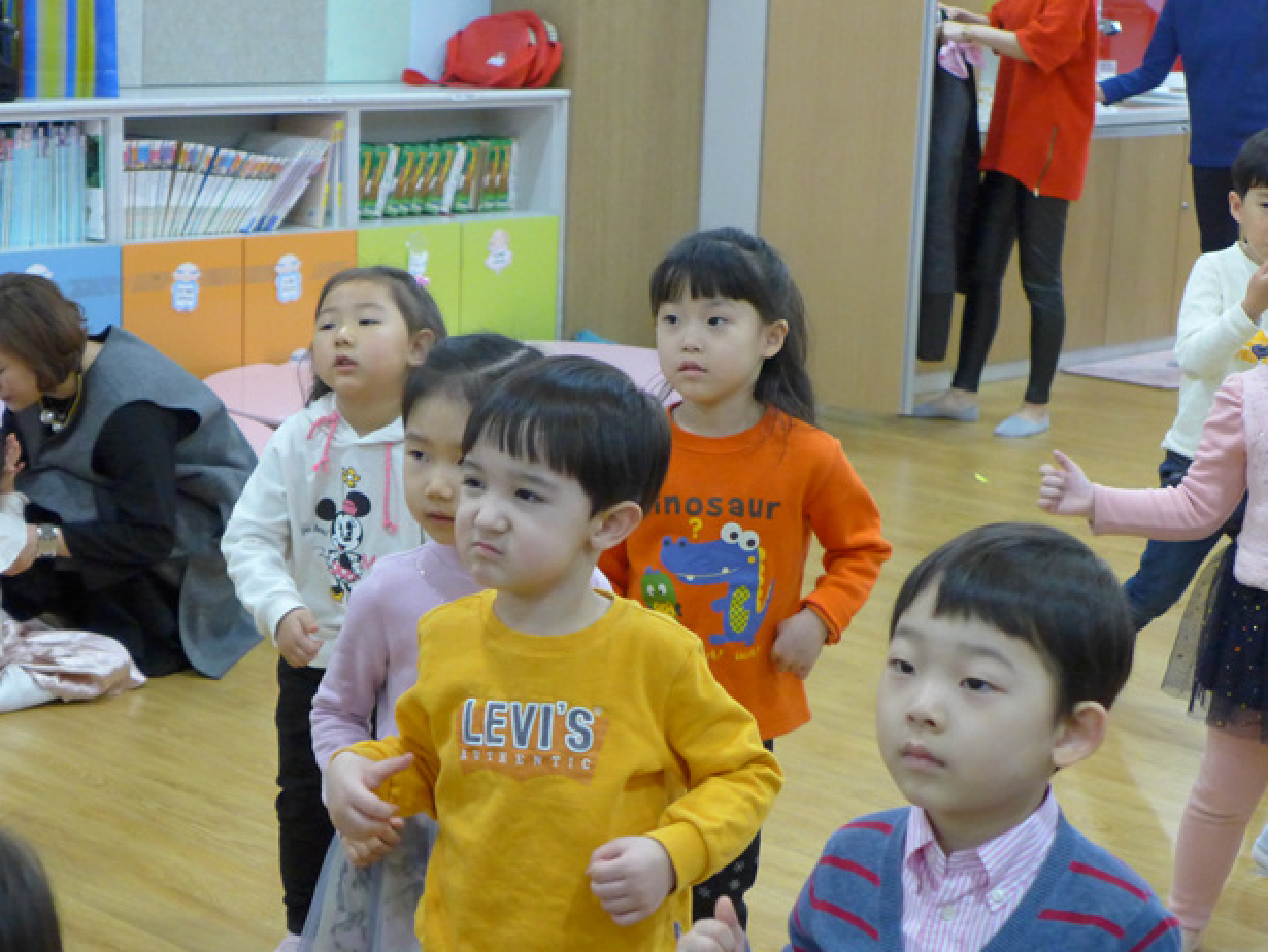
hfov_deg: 25.0
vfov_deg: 18.9
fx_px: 2859
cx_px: 647
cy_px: 482
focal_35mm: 78
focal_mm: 14.7
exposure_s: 1/400
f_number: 2.2
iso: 1250
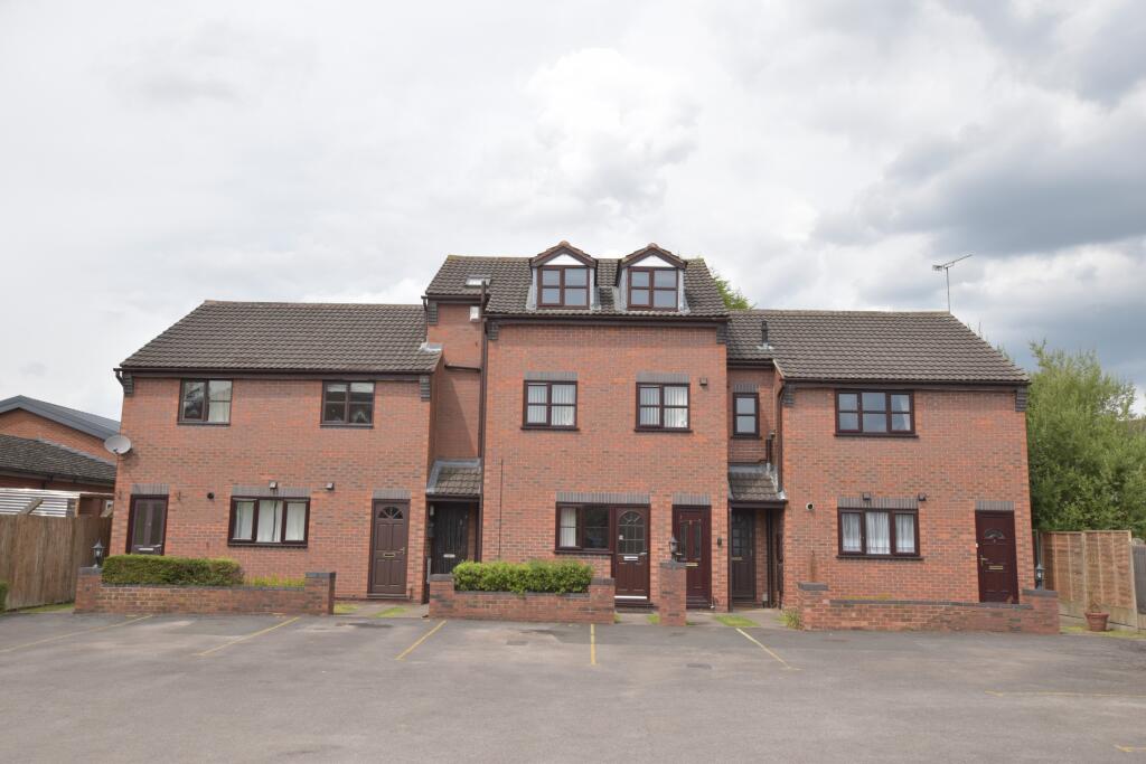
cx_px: 573
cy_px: 382
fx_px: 955
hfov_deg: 61.9
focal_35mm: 30
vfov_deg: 43.6
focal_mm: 20
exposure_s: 1/250
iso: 200
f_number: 8
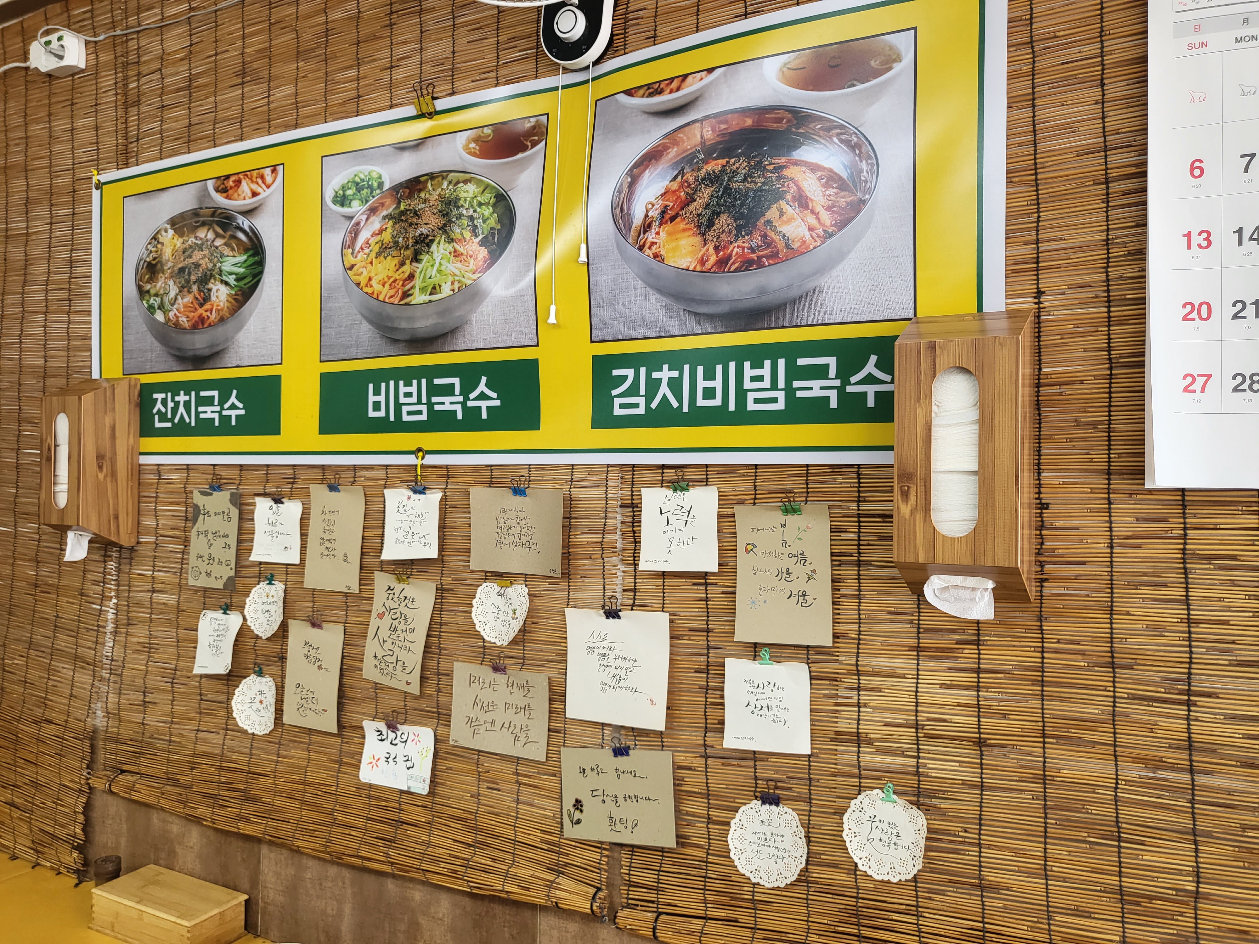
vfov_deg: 53.1
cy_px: 472
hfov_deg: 67.3
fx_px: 946
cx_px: 630
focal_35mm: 26
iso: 125
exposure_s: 1/120
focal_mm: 4.25
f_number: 1.8
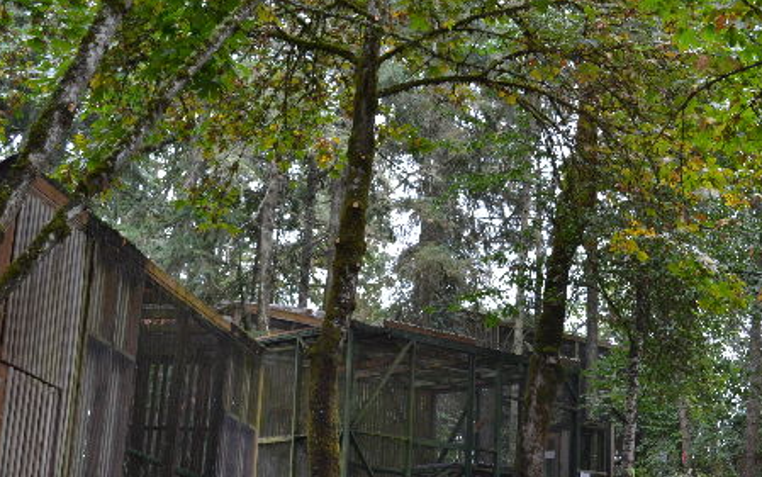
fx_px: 1513
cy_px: 311
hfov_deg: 27.9
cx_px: 558
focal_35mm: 73
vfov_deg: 17.9
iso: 400
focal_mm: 29
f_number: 5.6
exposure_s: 1/125
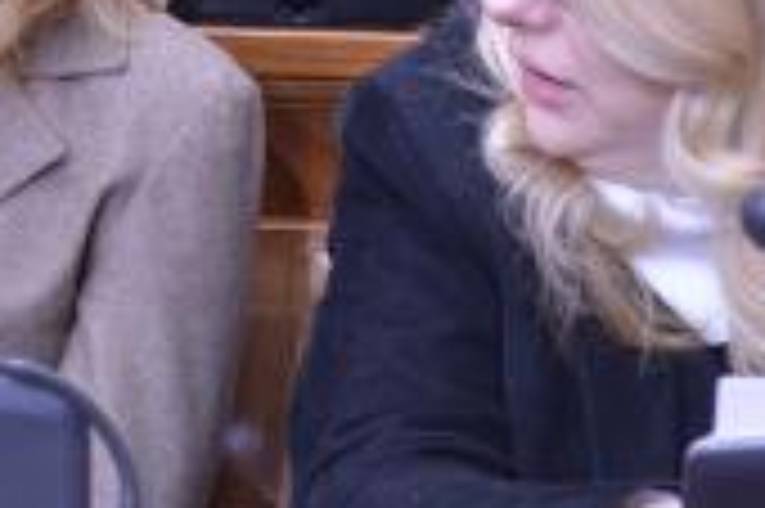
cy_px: -103
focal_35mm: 188
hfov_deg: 10.8
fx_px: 3991
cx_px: -158
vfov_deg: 7.2
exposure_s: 1/80
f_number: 4.5
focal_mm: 50
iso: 800
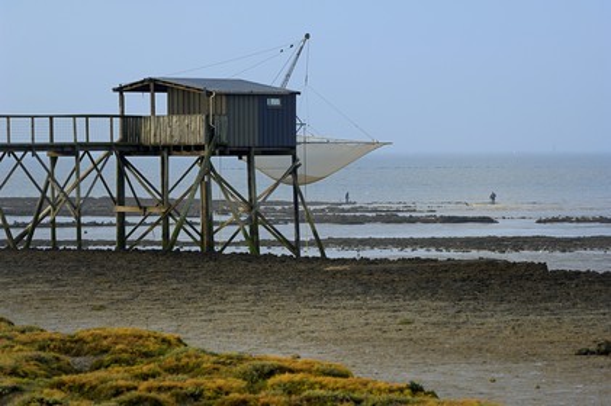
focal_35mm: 225
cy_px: 203
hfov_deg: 9.2
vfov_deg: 6.1
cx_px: 306
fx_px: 3816
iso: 100
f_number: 4.5
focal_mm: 150
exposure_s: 1/160
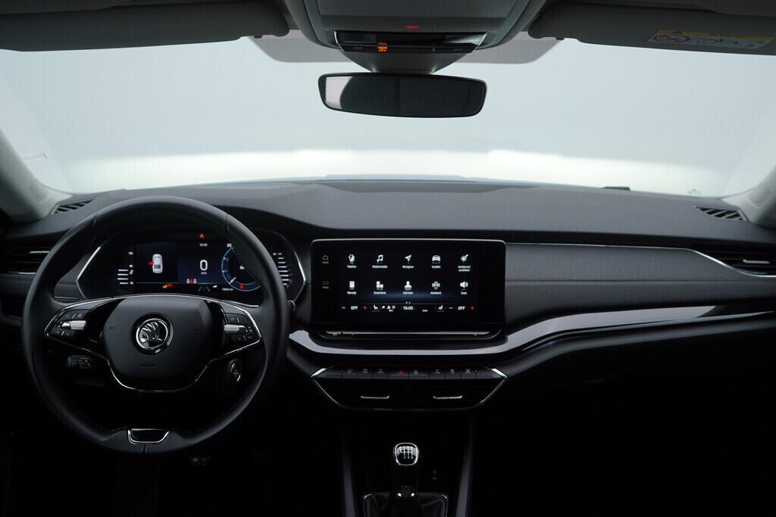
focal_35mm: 36
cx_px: 388
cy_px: 258
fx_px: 776
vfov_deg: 36.9
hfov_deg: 53.1
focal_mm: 24
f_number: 4
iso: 125
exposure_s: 1/60
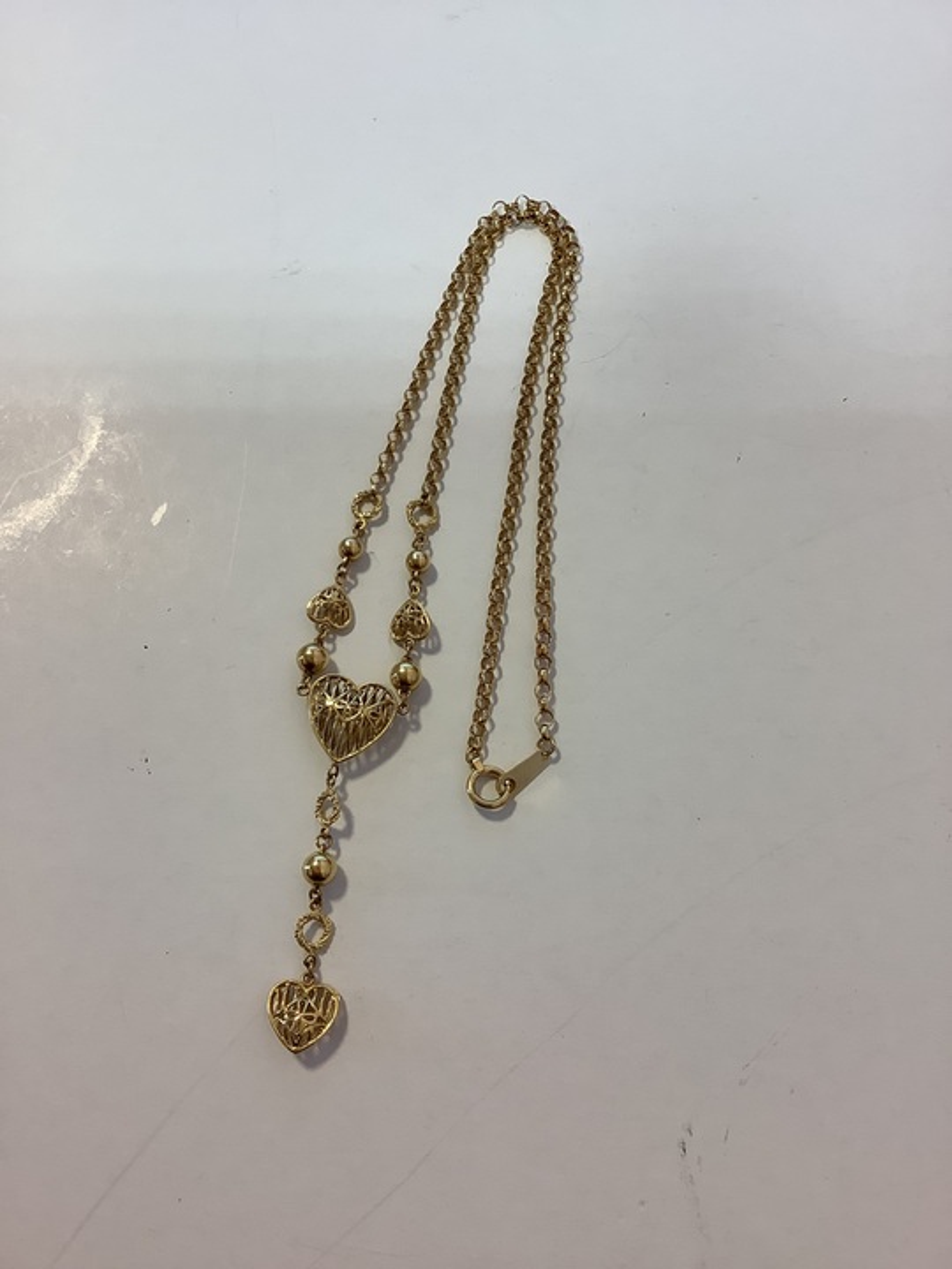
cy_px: 634
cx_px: 476
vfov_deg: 58.4
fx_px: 1137
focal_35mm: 31
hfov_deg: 45.4
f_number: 2.4
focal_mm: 3.3
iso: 80
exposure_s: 1/100
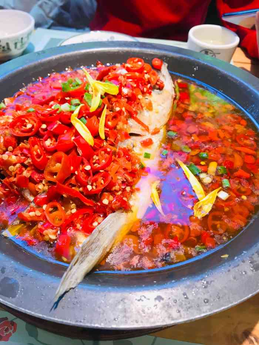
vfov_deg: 63.4
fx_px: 279
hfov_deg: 49.8
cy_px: 172
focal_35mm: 28
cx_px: 130
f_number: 1.8
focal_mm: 3.99
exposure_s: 1/33
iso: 32
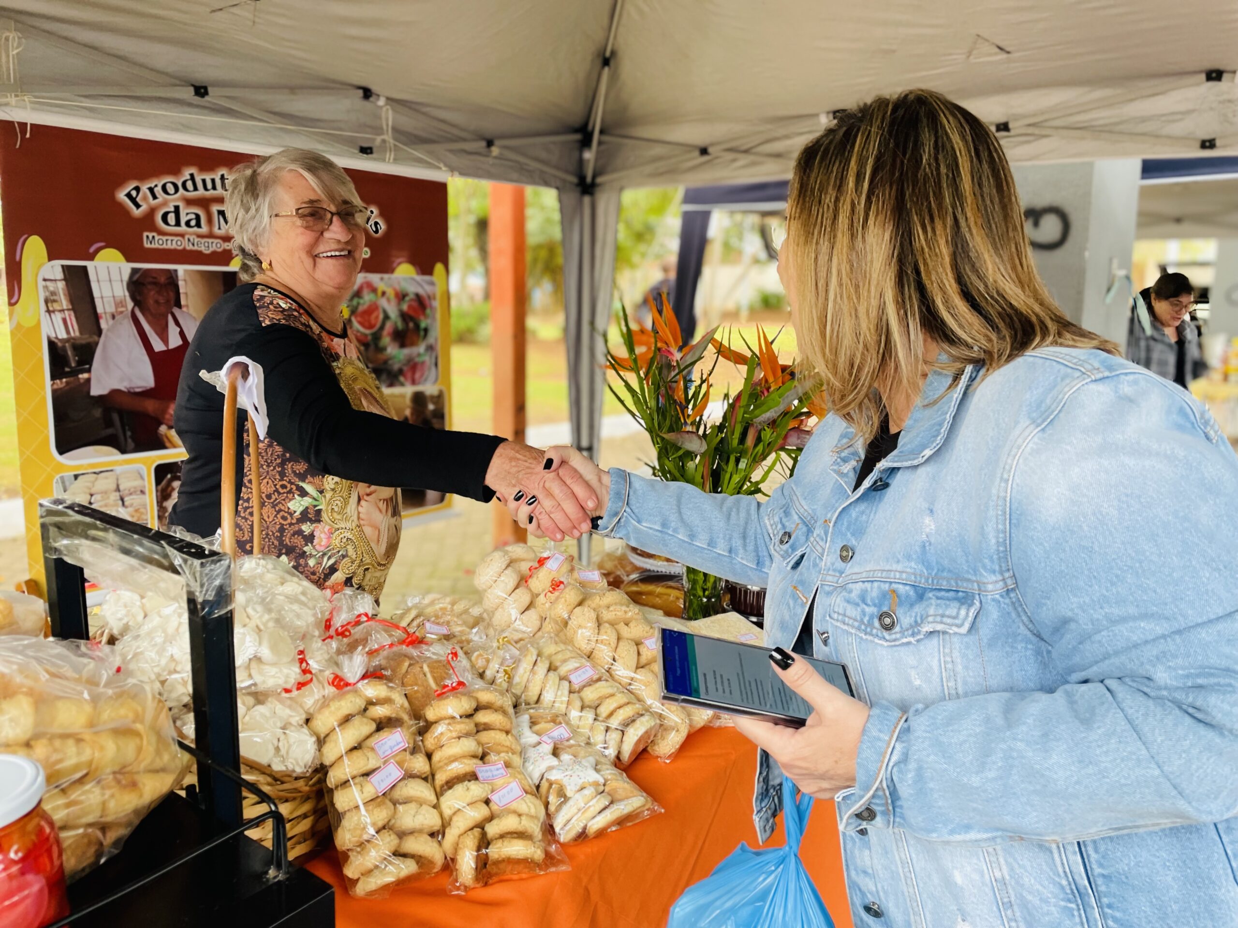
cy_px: 464
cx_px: 619
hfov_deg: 67.3
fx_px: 930
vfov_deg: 53.1
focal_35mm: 26
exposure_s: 1/121
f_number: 1.6
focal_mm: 4.2
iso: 80
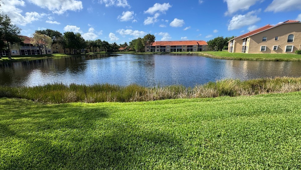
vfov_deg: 66.8
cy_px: 74
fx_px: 128
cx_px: 148
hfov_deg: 99.4
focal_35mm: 16
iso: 50
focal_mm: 2.22
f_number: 2.2
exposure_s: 1/1789
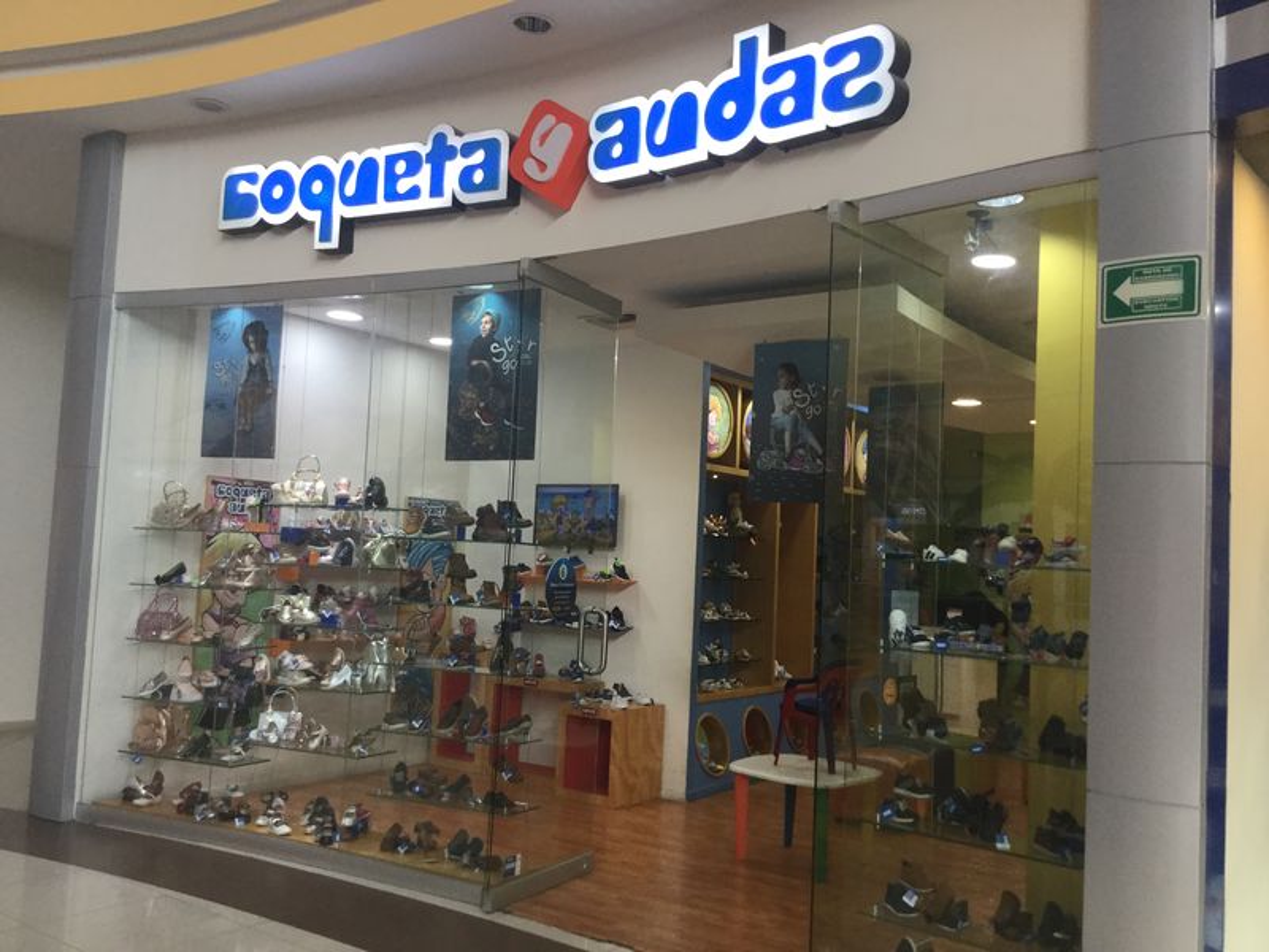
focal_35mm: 31
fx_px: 1136
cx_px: 634
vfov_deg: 45.4
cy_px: 476
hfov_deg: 58.4
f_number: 2.4
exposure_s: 1/30
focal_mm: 3.3
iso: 32
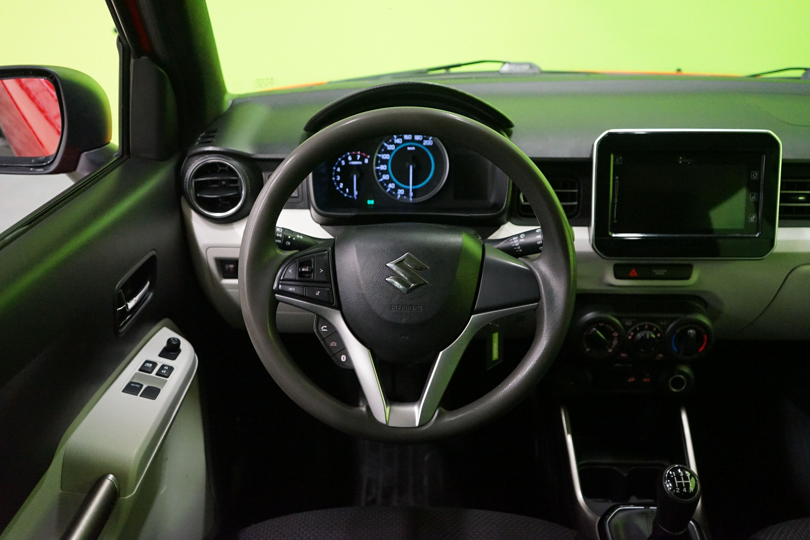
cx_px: 405
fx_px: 697
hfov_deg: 60.3
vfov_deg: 42.3
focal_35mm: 31
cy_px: 270
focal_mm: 31
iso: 6400
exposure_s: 1/30
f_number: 4
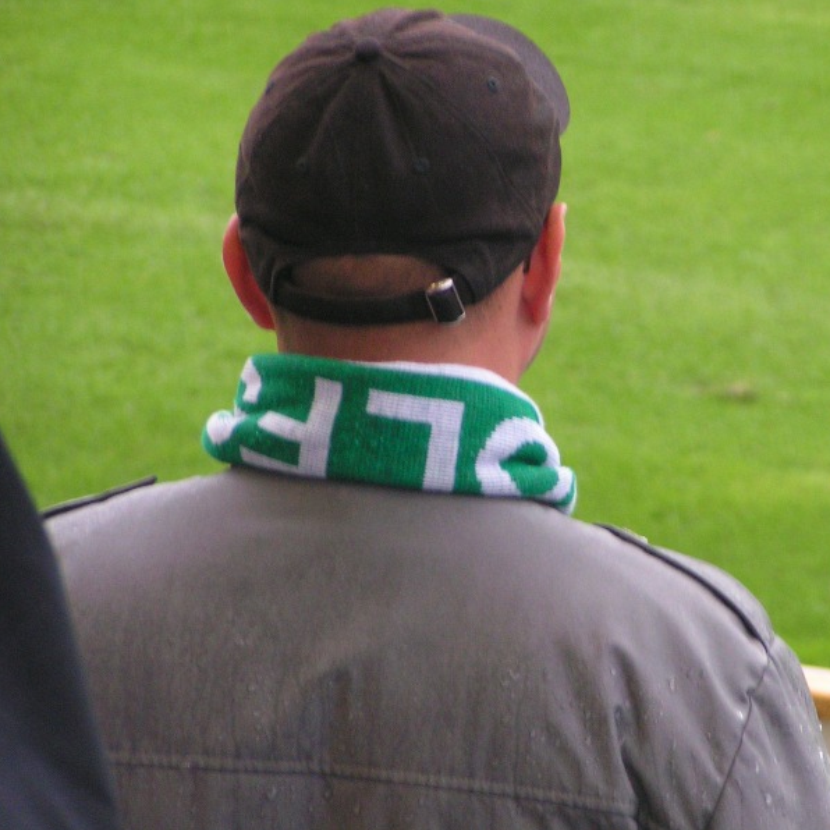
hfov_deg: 6.0
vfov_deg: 6.0
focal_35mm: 293
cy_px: 416
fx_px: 7948
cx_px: 533
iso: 200
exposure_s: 1/60
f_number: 3.5
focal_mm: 37.8
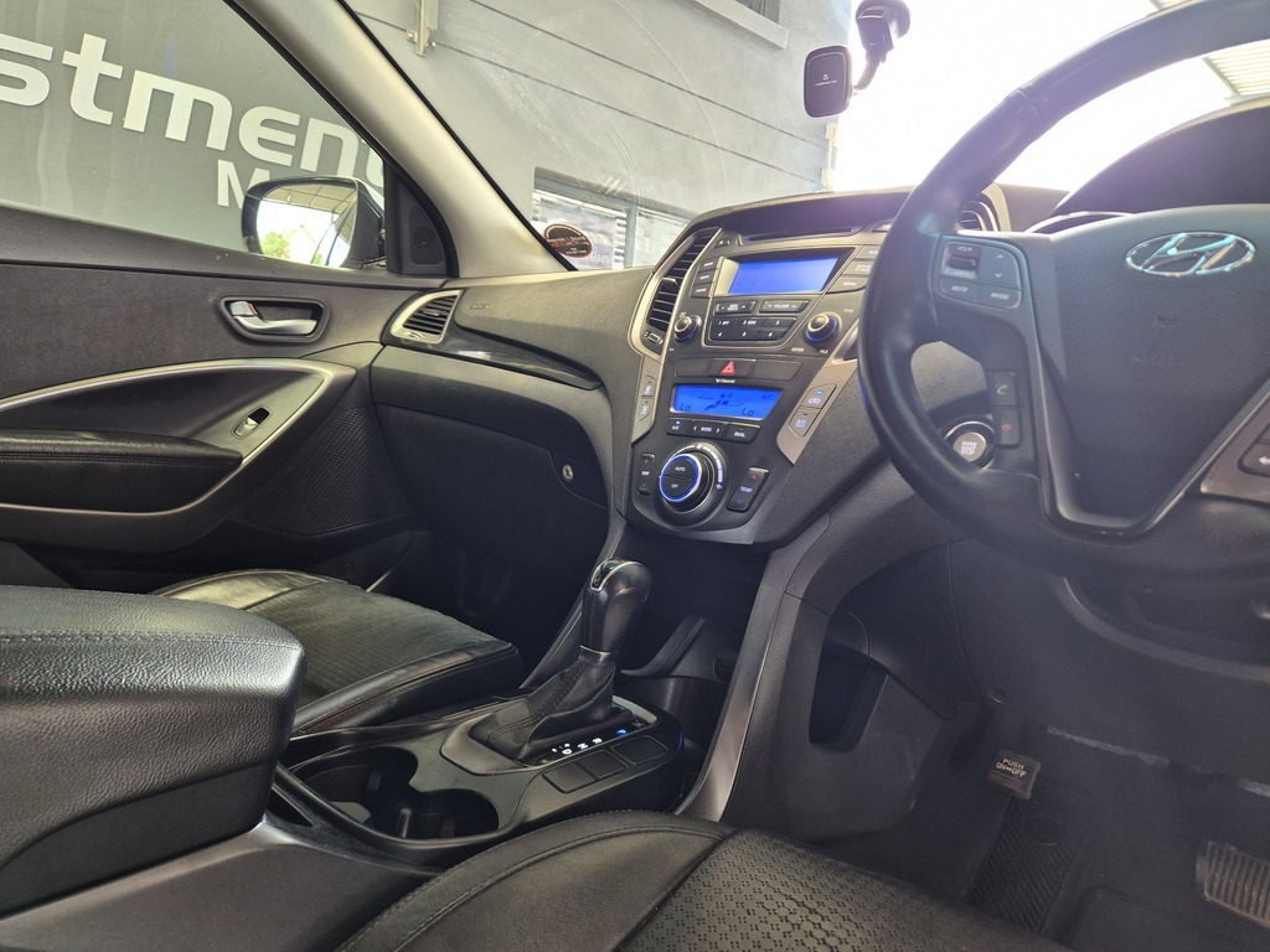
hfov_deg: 73.9
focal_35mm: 23
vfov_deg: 58.9
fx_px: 844
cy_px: 476
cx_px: 635
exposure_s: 1/100
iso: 250
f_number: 1.8
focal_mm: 5.4
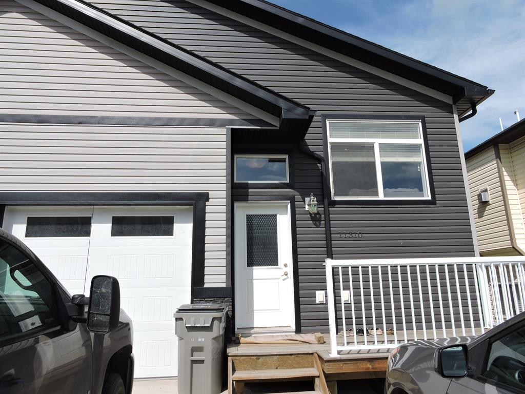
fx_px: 364
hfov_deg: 71.6
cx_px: 262
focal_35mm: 24
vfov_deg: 56.8
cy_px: 197
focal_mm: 4.3
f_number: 3.8
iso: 100
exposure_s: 1/1250
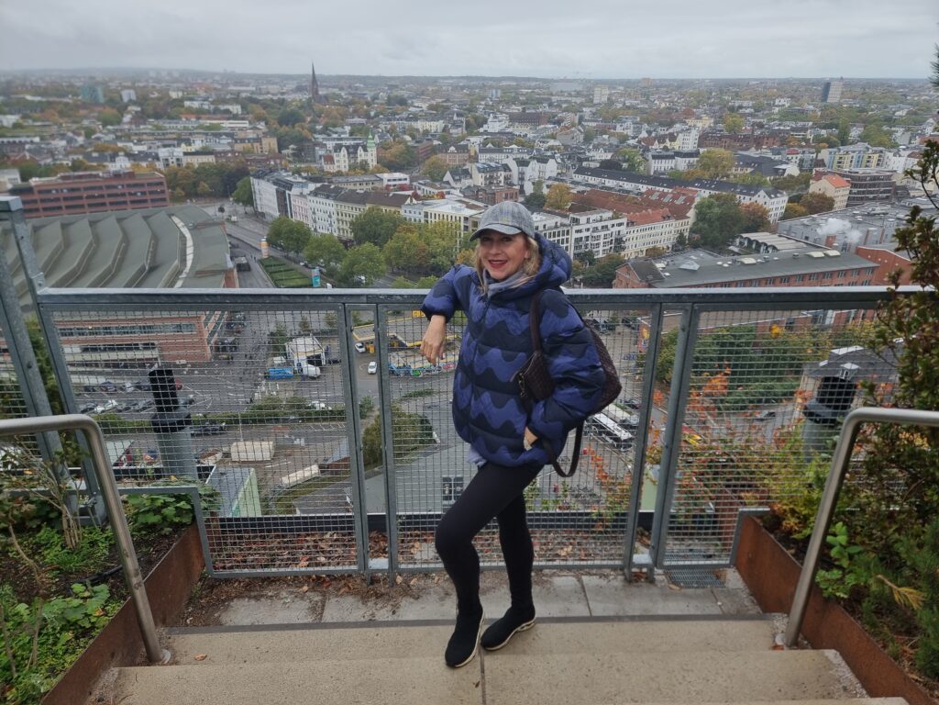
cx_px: 470
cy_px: 352
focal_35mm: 24
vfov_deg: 56.8
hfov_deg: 71.6
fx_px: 651
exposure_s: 1/346
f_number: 1.8
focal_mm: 6.7
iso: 50
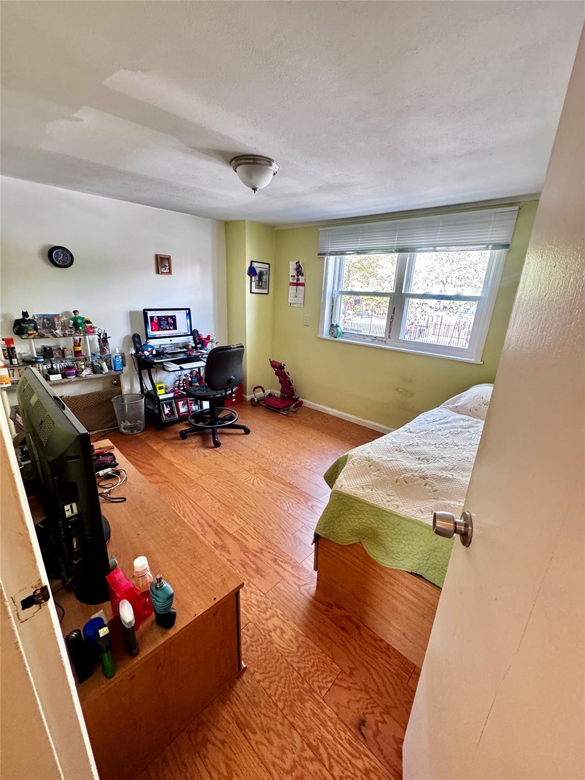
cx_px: 292
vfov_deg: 102.1
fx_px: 315
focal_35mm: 14
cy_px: 390
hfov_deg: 85.7
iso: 400
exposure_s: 1/60
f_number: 2.2
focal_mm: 2.22
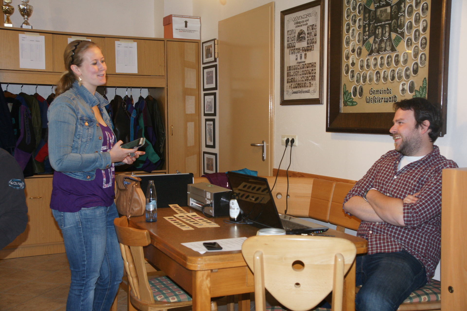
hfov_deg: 46.4
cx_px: 234
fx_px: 545
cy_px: 156
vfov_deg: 31.9
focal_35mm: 42
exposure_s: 1/60
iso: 800
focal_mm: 28
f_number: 5.6
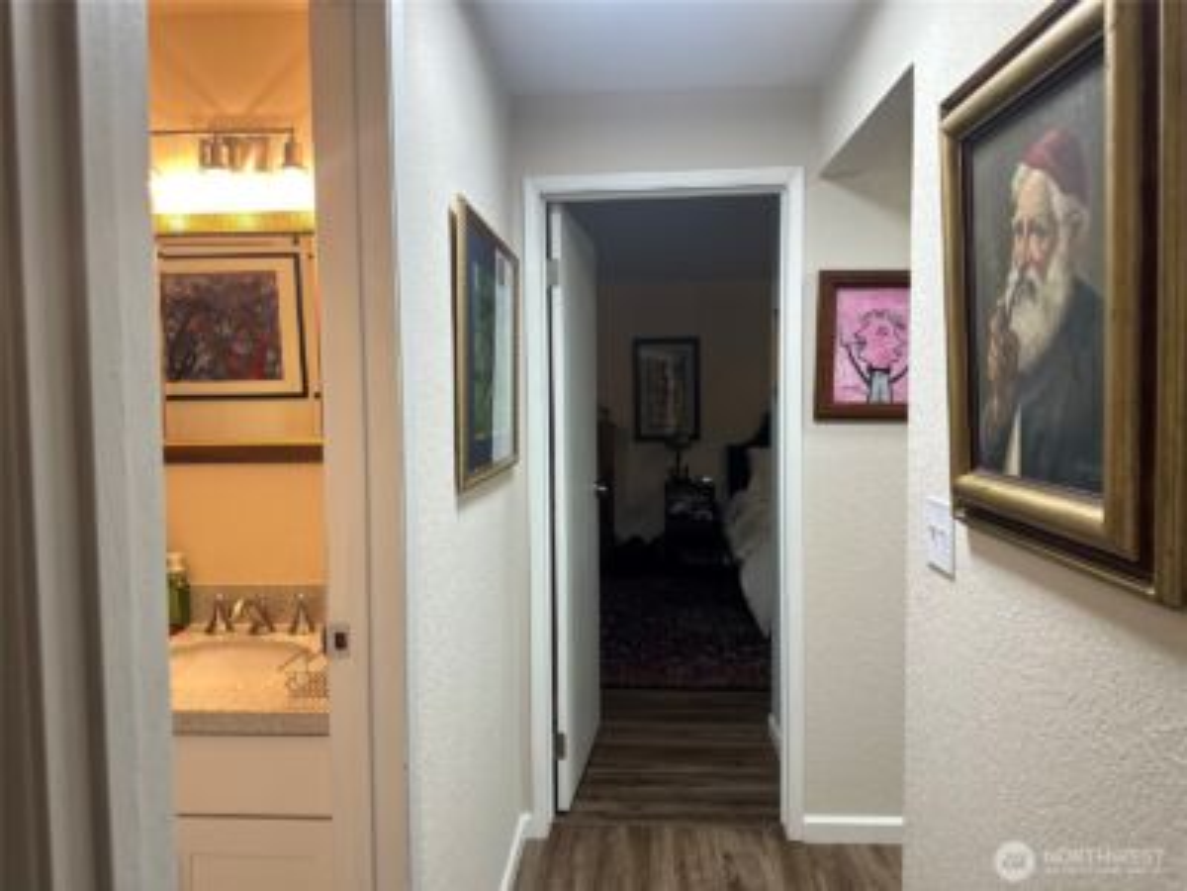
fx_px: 823
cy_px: 446
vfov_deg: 56.8
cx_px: 594
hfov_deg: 71.6
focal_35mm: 24
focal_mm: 6.86
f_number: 1.78
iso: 200
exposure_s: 1/120
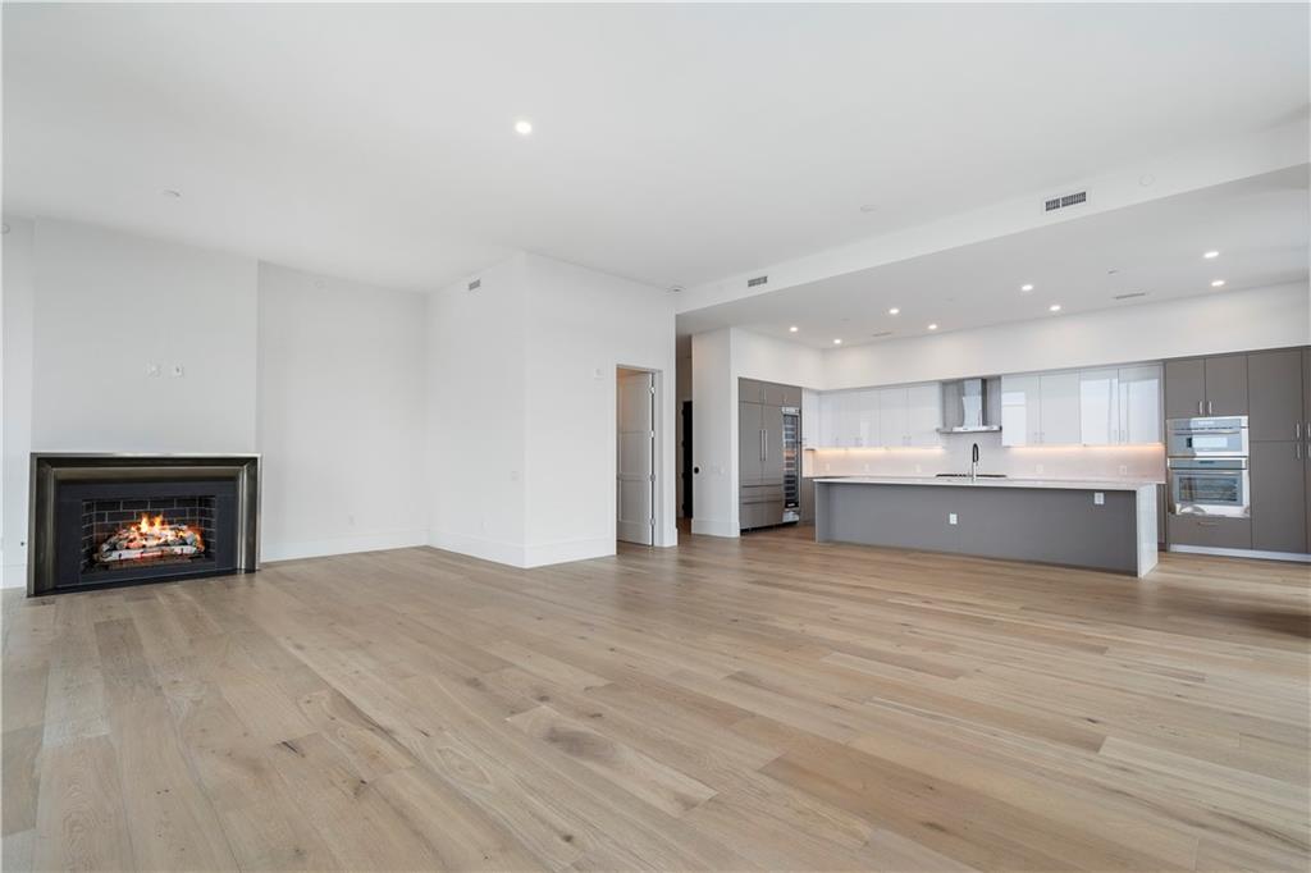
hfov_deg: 96.8
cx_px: 656
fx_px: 582
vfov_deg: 73.7
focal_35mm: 16
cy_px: 436
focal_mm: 16
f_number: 8
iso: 640
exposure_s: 1/200
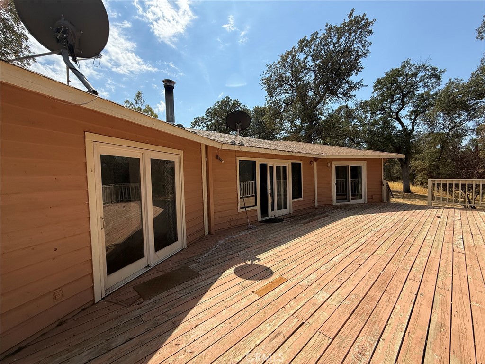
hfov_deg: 102.1
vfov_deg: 85.7
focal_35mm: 14
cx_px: 242
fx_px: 196
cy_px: 182
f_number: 2.2
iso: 20
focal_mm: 2.22
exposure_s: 1/955
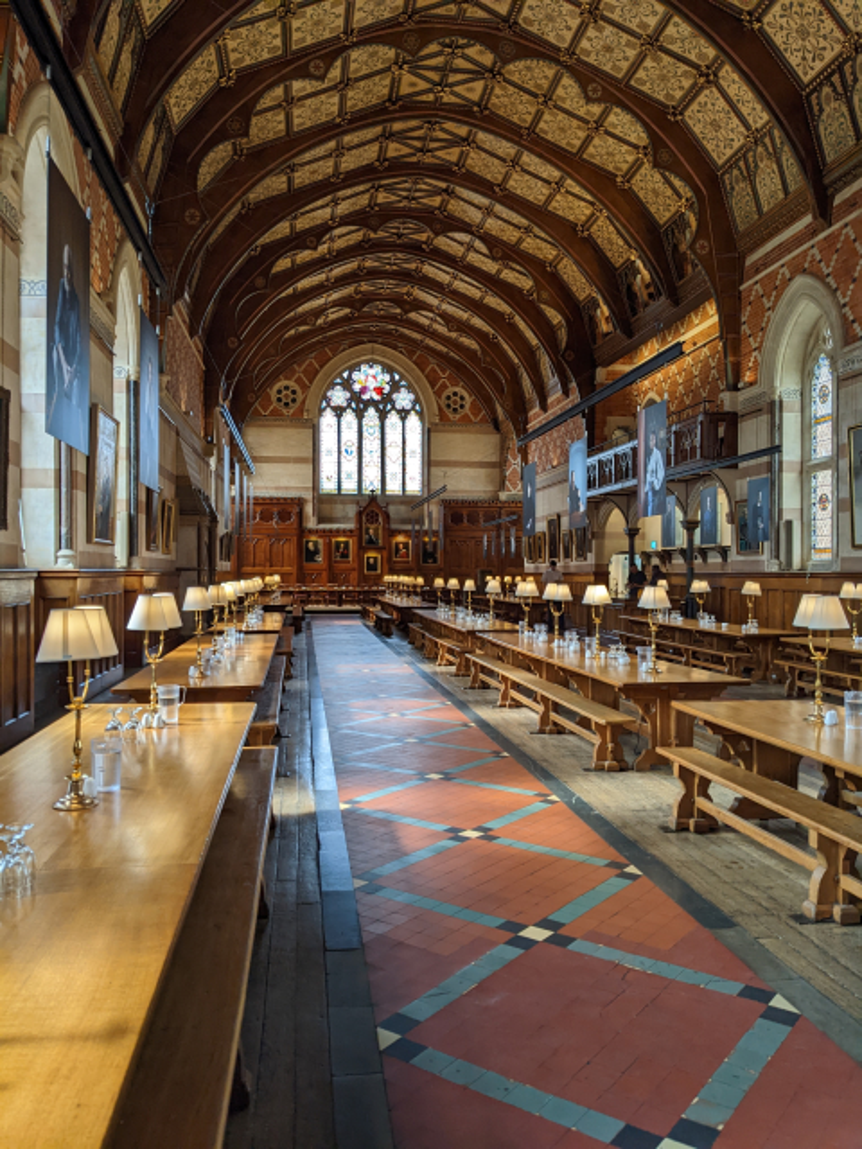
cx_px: 431
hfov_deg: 51.4
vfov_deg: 65.3
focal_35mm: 27
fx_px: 896
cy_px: 574
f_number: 1.73
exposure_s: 1/99.9
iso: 79
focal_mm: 4.38
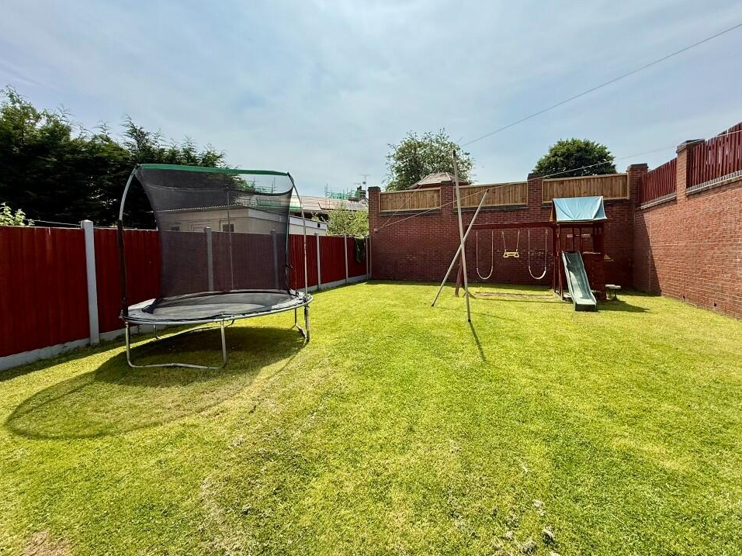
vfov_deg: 81.7
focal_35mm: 15
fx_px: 322
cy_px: 261
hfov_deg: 98.1
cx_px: 393
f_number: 2.2
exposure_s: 1/2410
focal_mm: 2.22
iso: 64
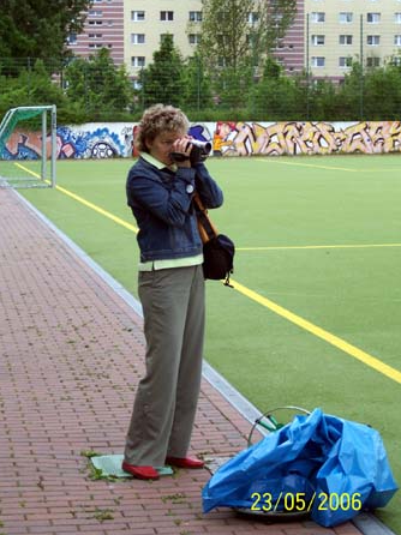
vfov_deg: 19.3
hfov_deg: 14.5
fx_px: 1577
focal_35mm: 102
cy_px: 269
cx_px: 202
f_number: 4.8
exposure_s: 1/350
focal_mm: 21.3
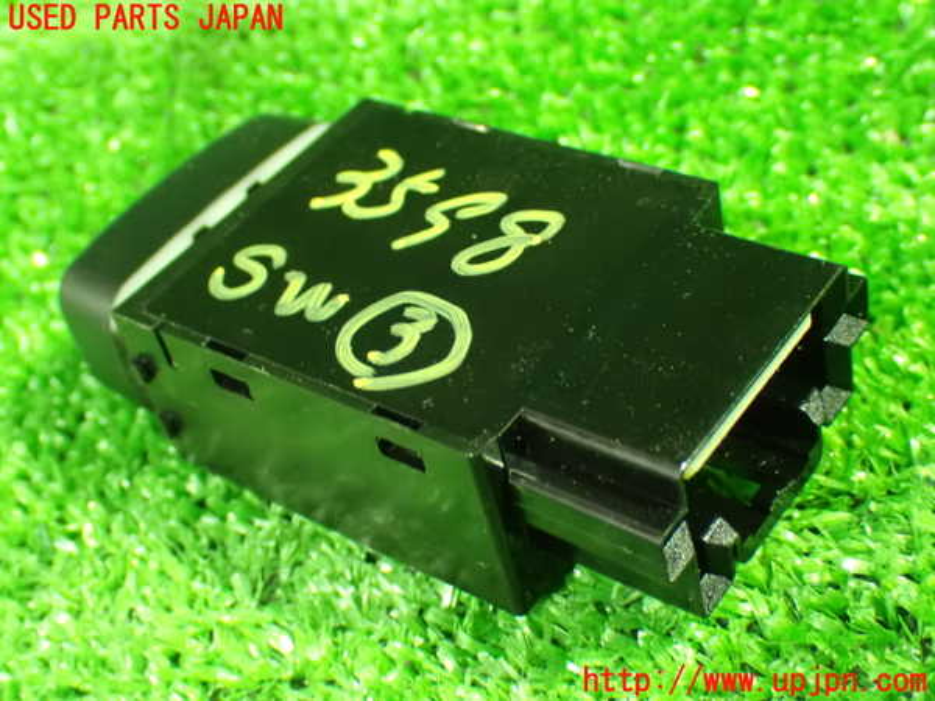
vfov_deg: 27.0
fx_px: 1459
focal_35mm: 54
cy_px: 350
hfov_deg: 35.5
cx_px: 468
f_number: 3.3
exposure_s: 1/10
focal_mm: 9.65
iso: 1600
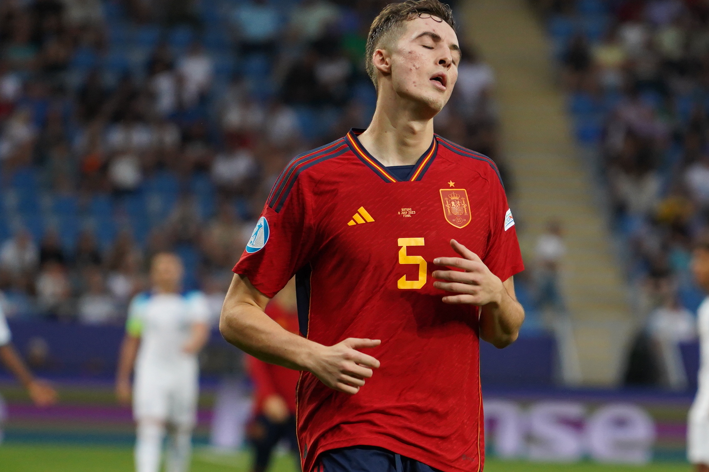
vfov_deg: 3.0
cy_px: 401
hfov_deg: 4.5
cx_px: 511
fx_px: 8998
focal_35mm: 457
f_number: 4
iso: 2000
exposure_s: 1/1000
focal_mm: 200
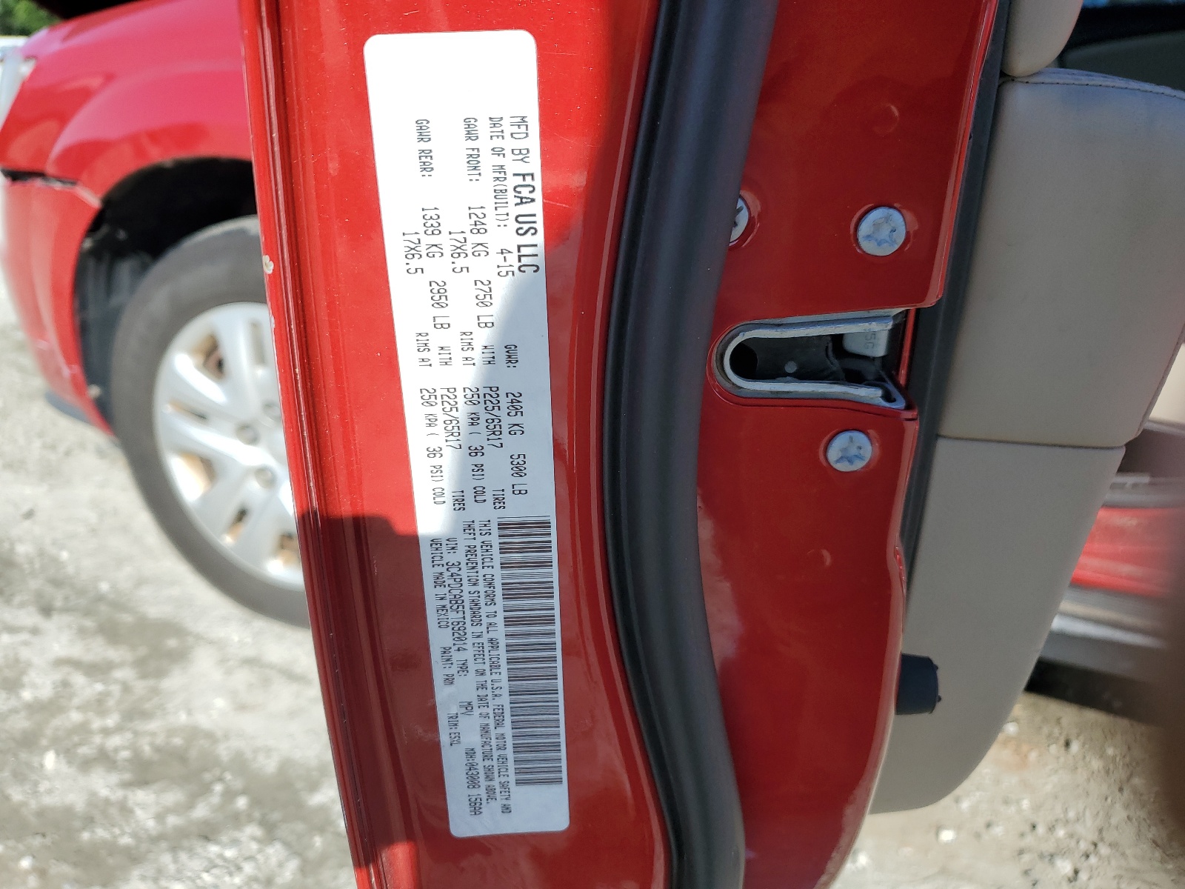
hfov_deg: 67.3
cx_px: 592
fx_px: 890
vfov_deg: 53.1
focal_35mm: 26
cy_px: 444
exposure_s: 1/2000
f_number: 1.5
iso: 50
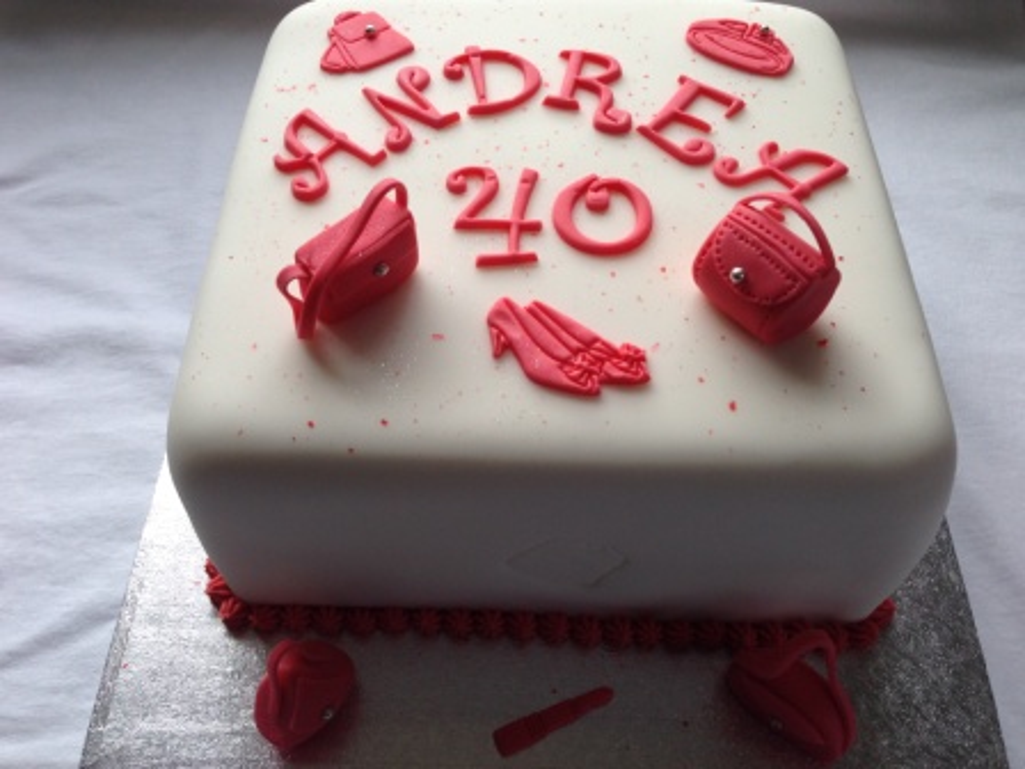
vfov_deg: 42.9
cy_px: 384
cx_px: 512
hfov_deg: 55.4
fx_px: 977
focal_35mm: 33
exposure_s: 1/382
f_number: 2.4
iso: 50
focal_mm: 4.12
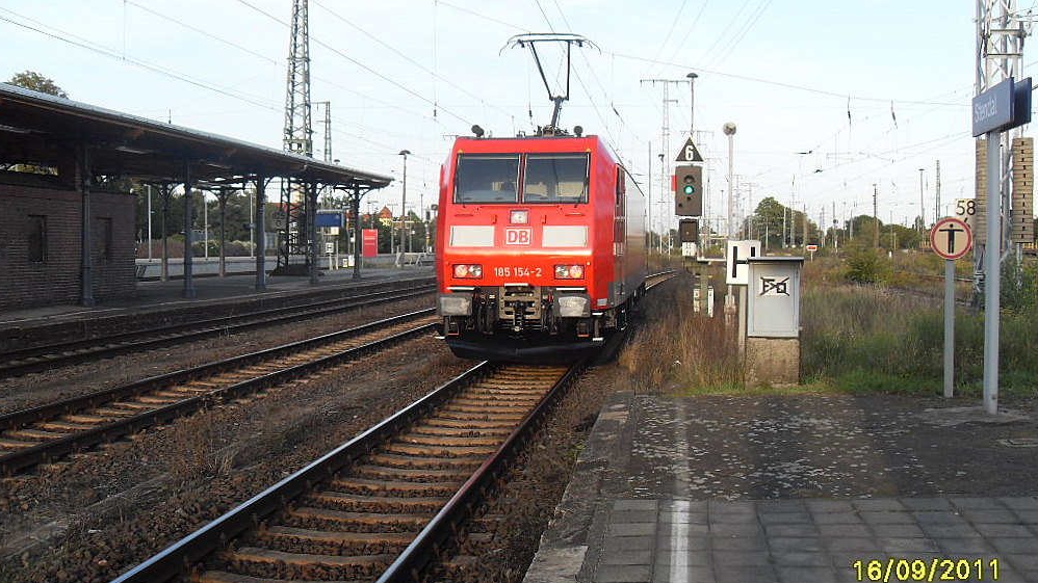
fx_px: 1046
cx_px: 523
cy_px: 248
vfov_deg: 31.1
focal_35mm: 38
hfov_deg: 52.8
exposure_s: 1/250
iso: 80
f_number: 2.8
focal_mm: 6.3
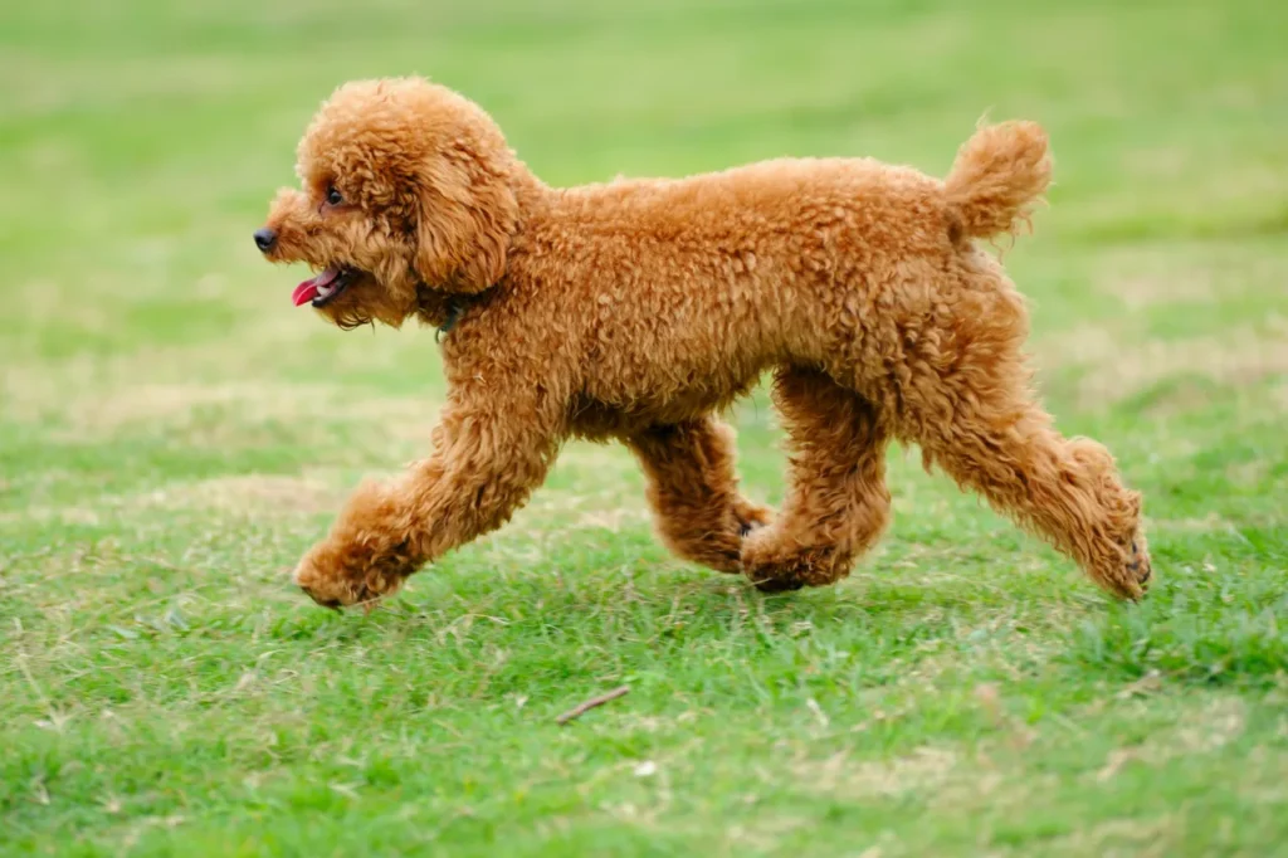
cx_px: 644
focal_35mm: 200
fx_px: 7153
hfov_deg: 10.3
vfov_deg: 6.9
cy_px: 429
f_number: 4
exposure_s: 1/500
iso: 400
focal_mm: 200
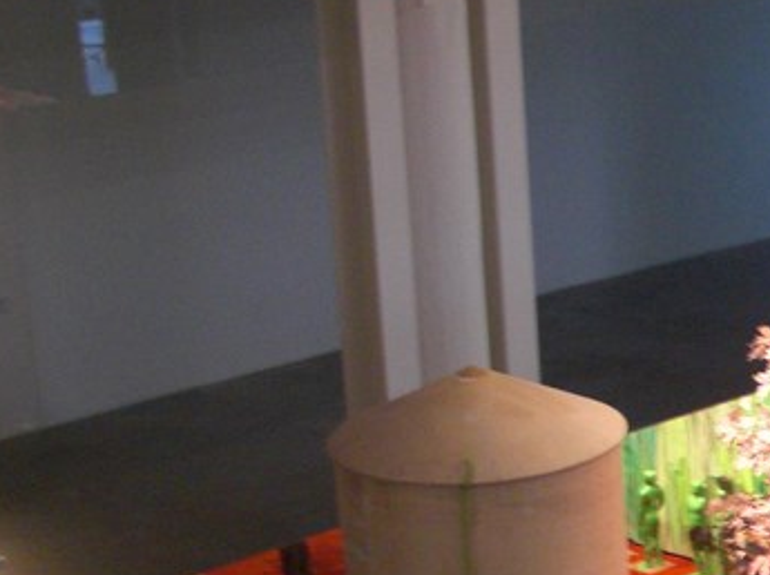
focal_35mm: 107
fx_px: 2378
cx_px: 1013
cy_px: 653
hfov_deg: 17.2
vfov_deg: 13.5
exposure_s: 1/15
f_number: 2.8
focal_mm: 6.3
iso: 200
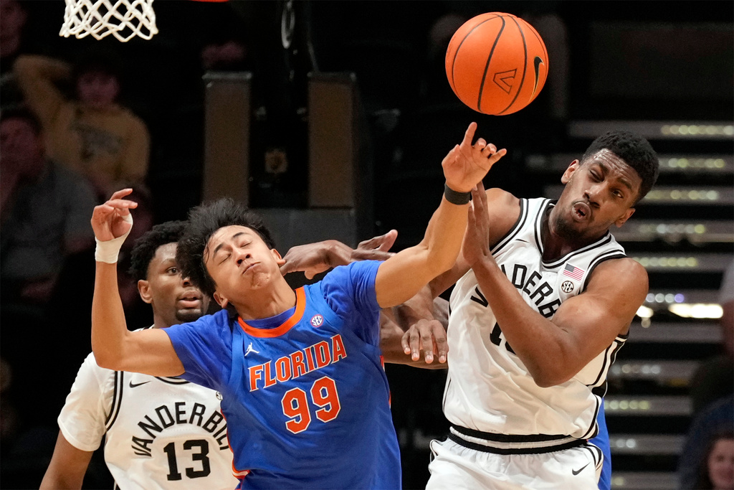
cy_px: 245
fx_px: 5138
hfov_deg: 8.2
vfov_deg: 5.5
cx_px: 367
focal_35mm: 252
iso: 3200
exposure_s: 1/1600
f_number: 2.8
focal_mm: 168
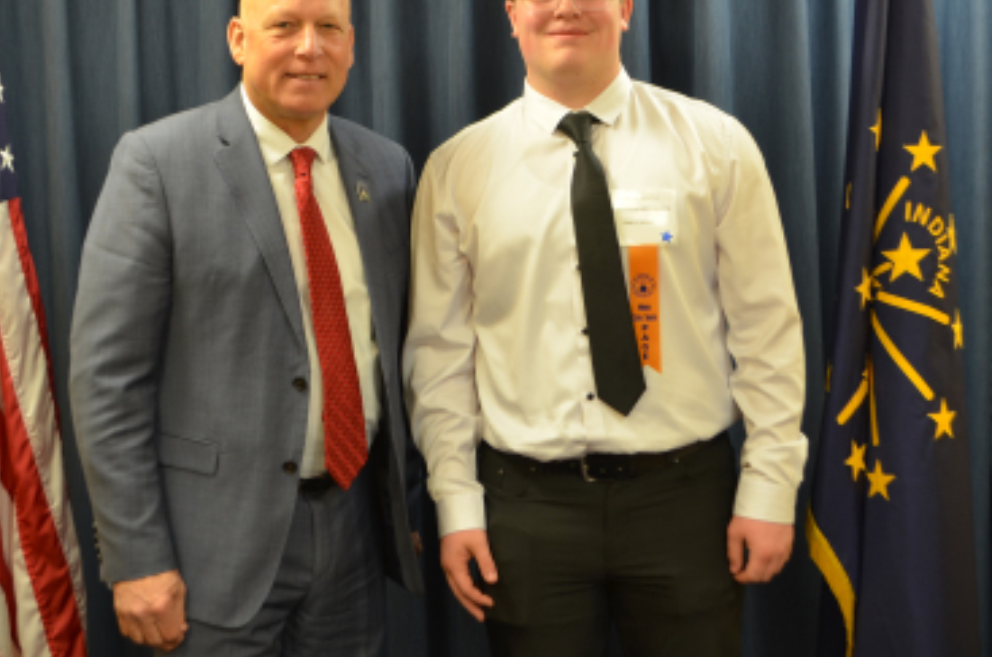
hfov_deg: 39.6
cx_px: 438
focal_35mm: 50
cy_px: 265
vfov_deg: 26.8
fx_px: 1375
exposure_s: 1/15
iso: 400
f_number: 4
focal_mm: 24
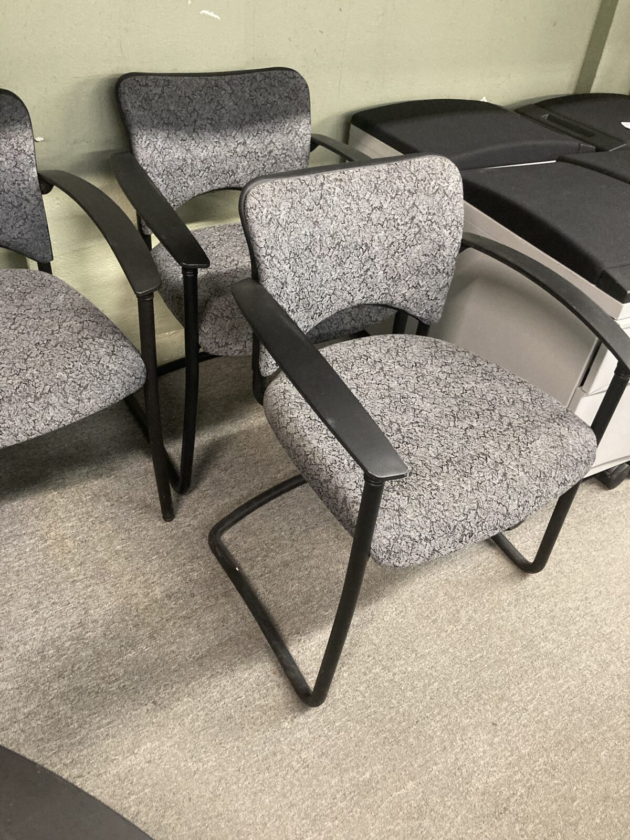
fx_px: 679
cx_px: 315
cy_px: 420
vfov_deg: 63.4
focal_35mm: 28
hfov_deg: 49.7
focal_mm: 3.99
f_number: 1.8
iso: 320
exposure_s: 1/30
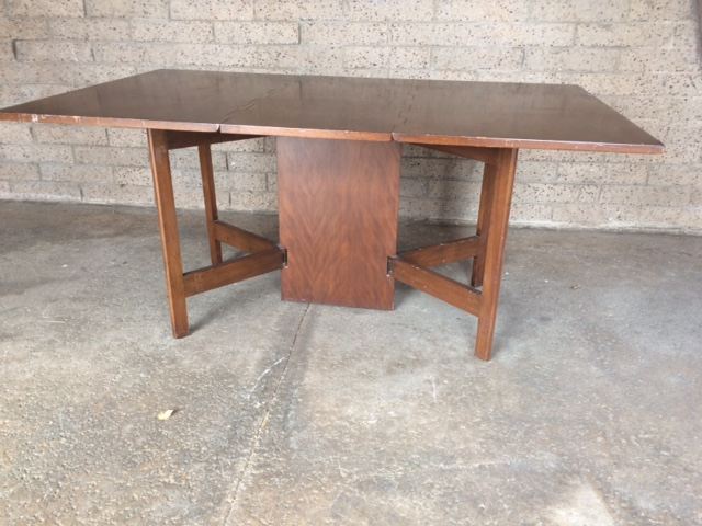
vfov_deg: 48.2
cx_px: 351
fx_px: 588
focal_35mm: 29
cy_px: 263
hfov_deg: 61.7
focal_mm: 4.15
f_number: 2.2
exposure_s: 1/60
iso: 32
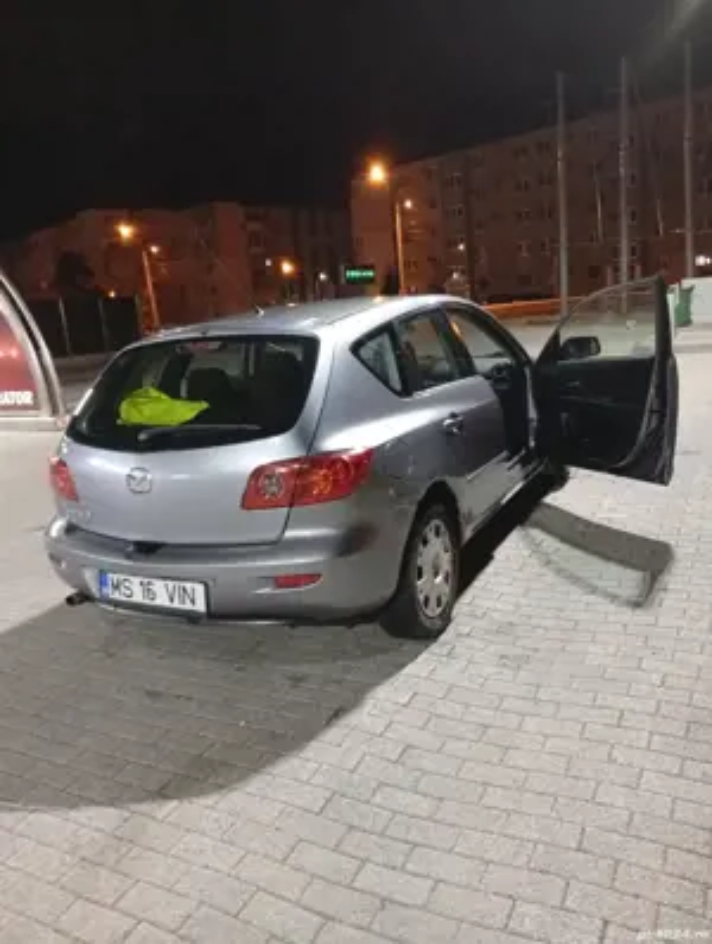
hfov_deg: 51.5
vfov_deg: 65.2
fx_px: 738
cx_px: 356
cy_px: 472
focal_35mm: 27
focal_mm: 3.98
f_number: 1.8
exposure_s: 1/16.7
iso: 1837
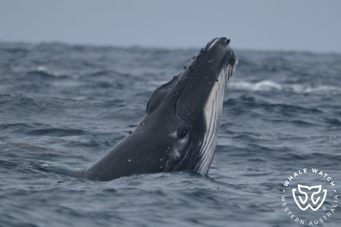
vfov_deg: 2.7
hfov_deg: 4.1
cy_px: 114
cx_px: 170
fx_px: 4735
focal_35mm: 500
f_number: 6.3
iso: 800
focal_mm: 500
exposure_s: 1/8000
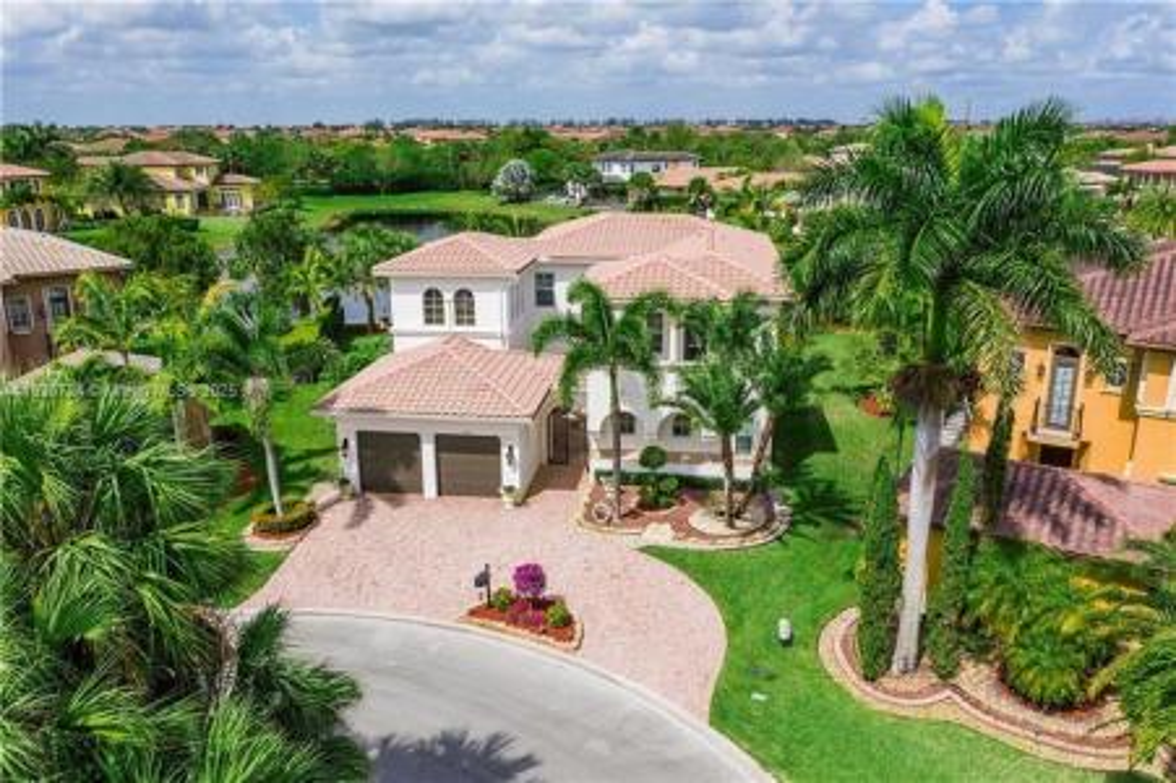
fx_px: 914
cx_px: 588
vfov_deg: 46.3
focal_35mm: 28
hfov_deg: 65.5
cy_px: 392
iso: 100
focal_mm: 10.26
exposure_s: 1/800
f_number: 6.3
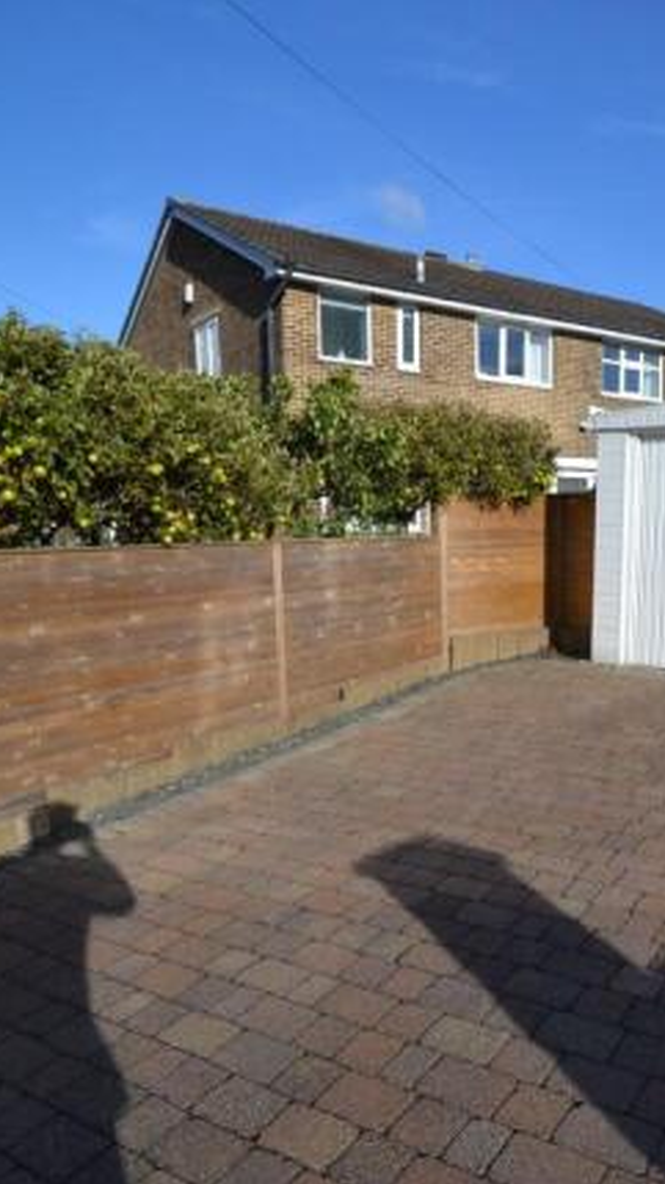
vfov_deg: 76.3
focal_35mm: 24
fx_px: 753
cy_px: 600
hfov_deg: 46.1
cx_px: 490
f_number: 7.1
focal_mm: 10
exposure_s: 1/200
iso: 100
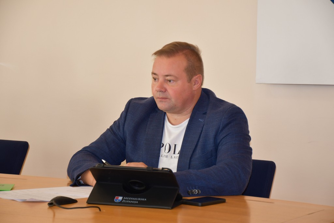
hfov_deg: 18.3
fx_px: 1039
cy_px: 112
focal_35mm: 112
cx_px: 167
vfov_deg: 12.2
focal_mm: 75
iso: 560
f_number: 5
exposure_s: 1/60
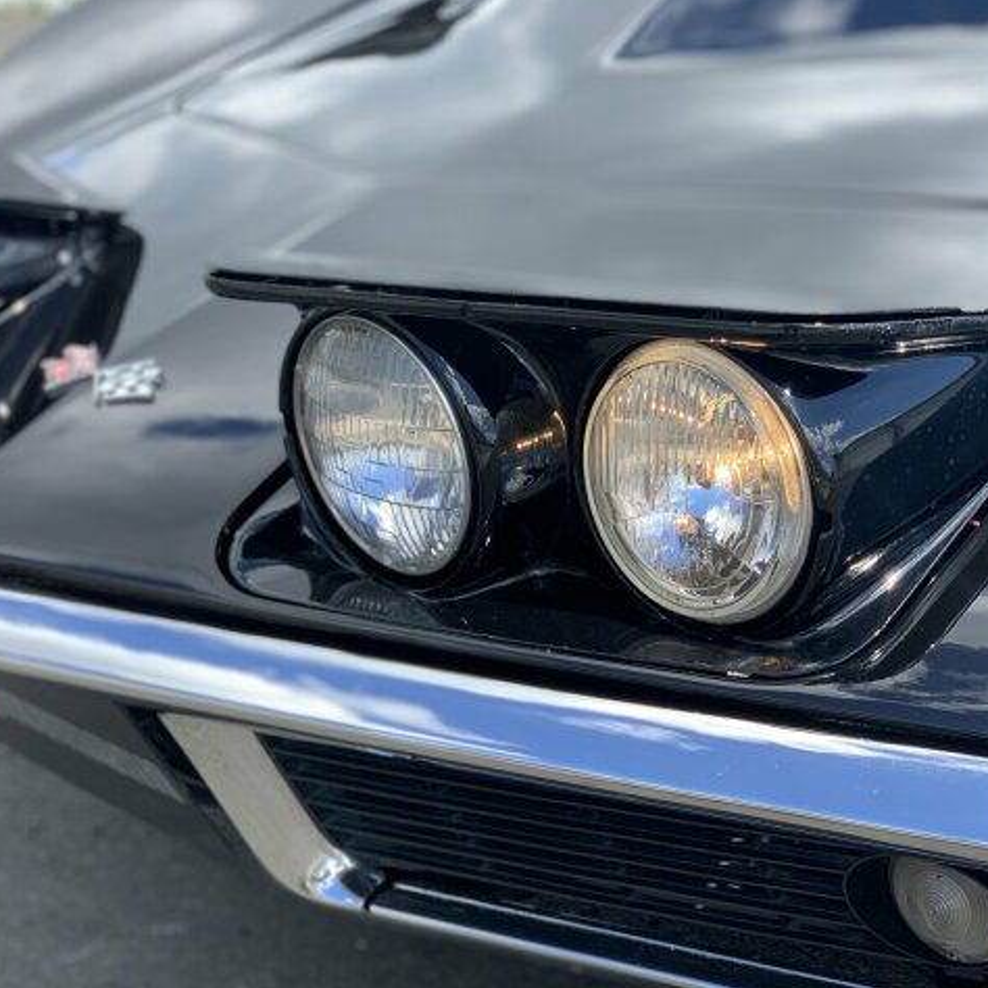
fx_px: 2002
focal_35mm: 62
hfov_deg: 27.7
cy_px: 490
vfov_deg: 27.7
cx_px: 509
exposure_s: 1/309
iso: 16
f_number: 2.4
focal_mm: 6
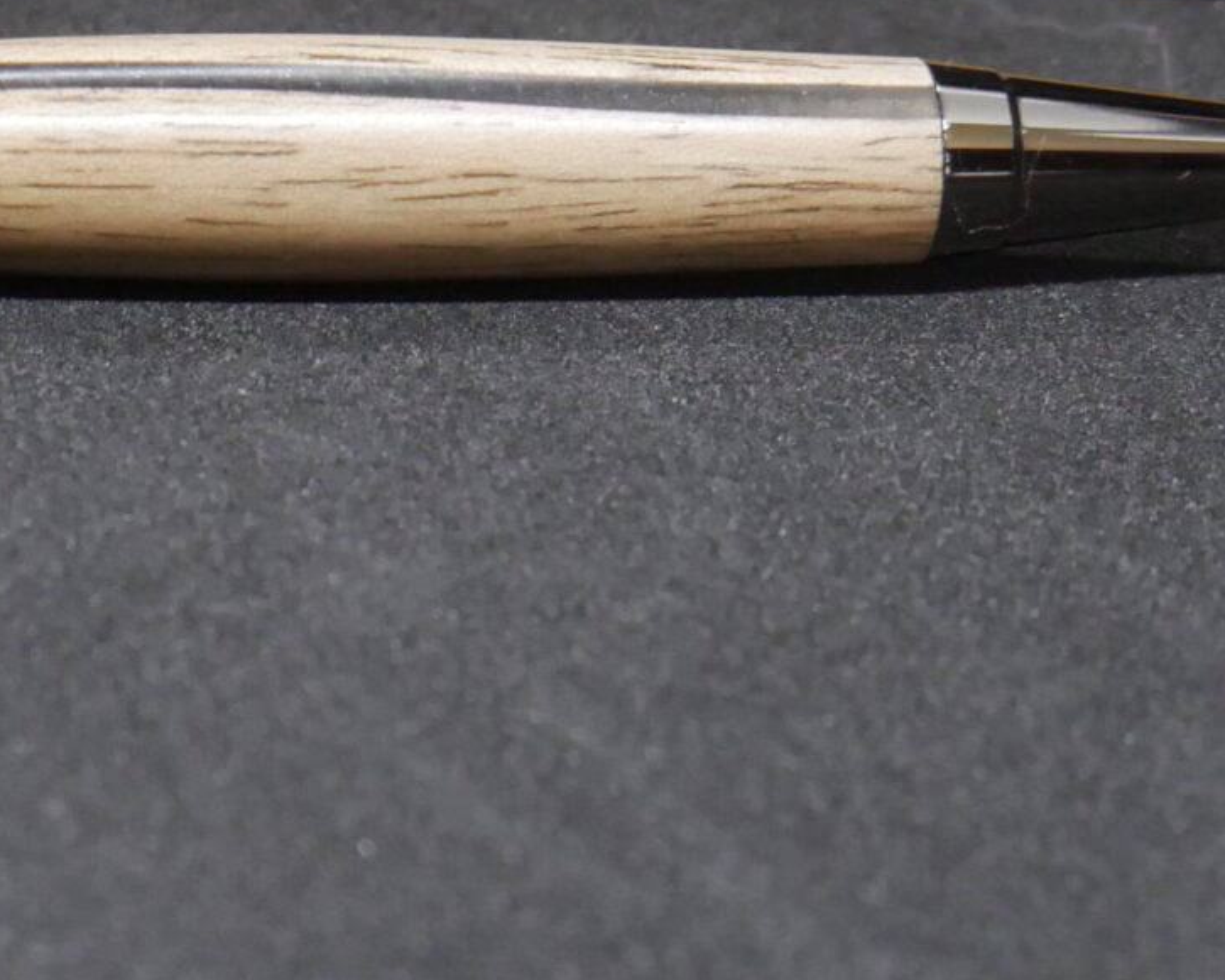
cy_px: 95
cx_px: -152
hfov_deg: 14.3
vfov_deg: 11.7
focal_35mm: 131
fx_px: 4749
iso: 1600
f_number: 5.6
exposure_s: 1/60
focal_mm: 19
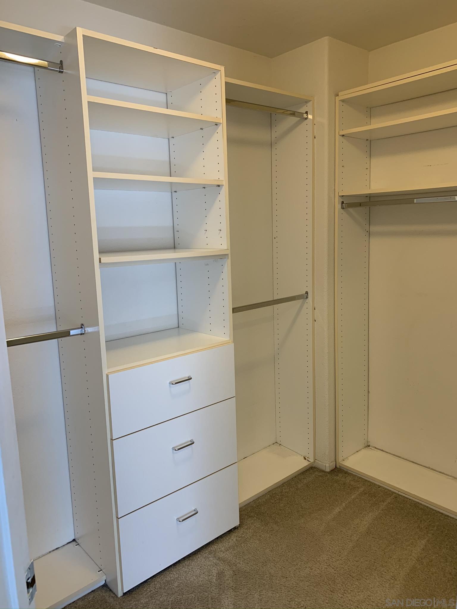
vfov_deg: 67.3
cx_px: 228
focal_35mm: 26
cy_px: 304
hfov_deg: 53.1
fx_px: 458
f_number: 1.8
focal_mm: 4.25
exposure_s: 1/60
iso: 125
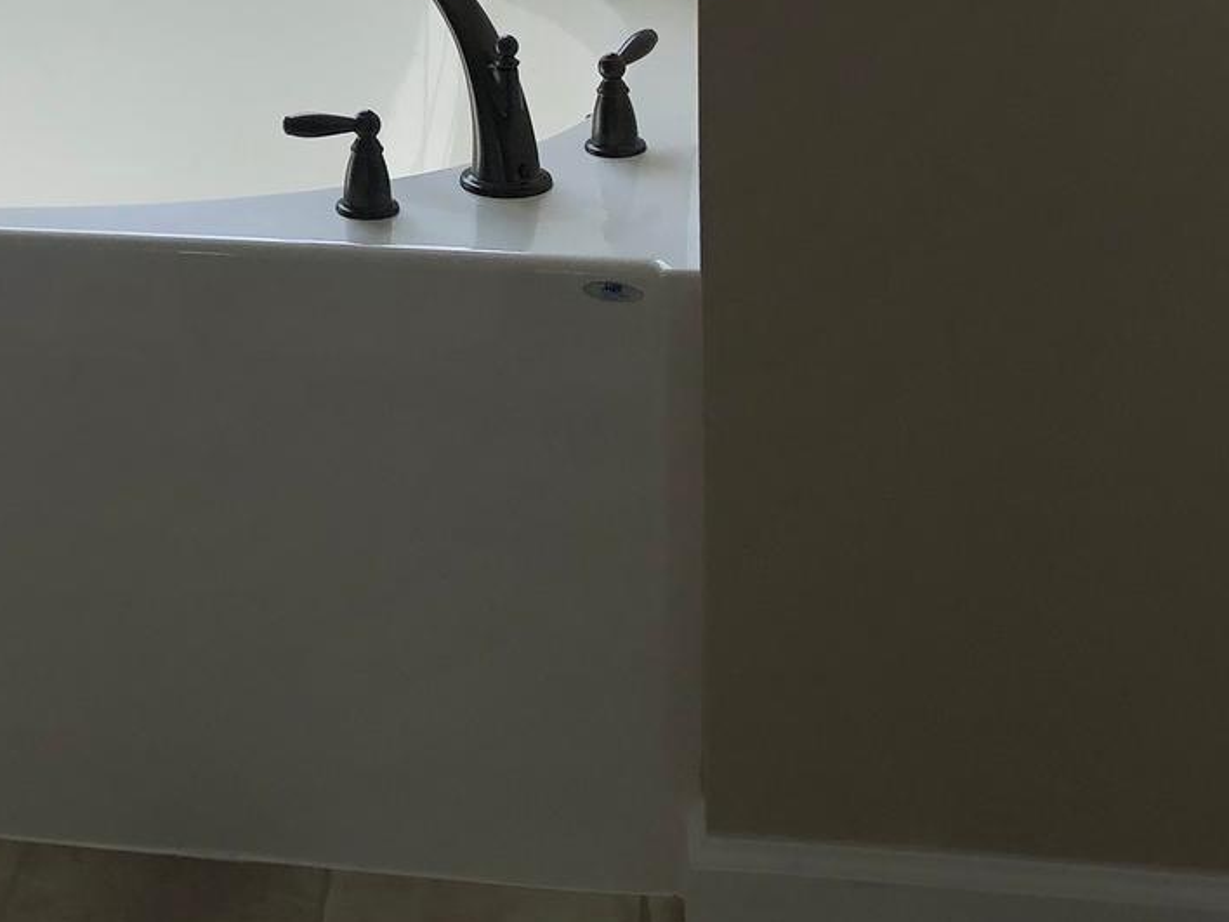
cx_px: 7
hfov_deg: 23.2
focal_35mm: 81
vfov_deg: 17.3
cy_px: -222
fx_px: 2876
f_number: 1.8
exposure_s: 1/510
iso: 20
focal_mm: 3.99
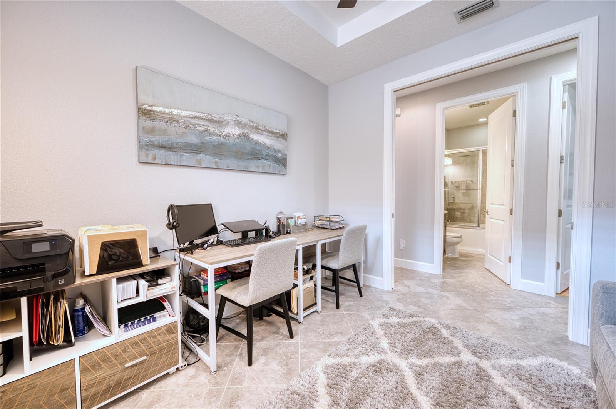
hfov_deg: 104.3
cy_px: 204
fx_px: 239
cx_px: 308
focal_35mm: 14
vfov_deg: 81.1
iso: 200
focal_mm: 14
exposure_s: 1/13
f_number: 8
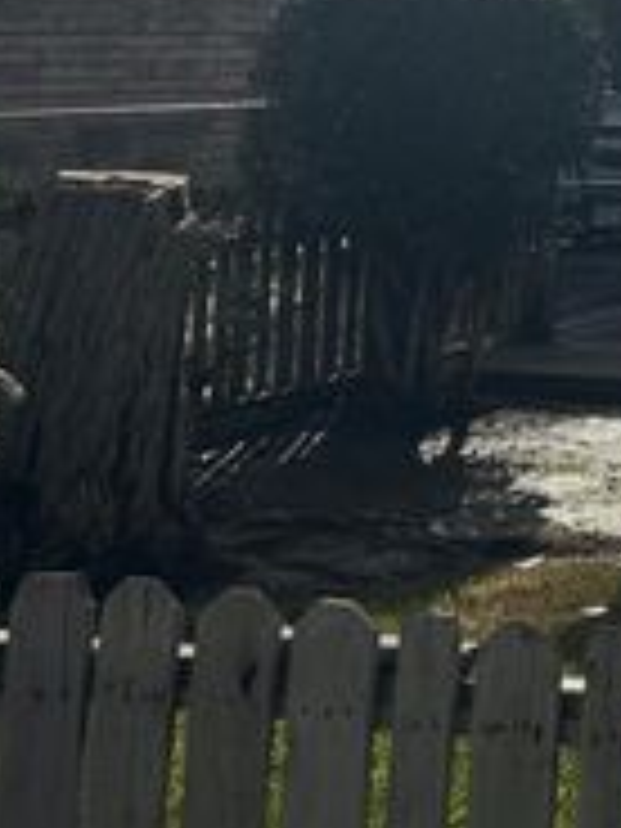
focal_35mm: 94
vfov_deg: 19.7
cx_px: 1094
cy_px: -155
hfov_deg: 14.1
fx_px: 2248
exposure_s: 1/23256
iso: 40
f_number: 1.5
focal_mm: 5.7
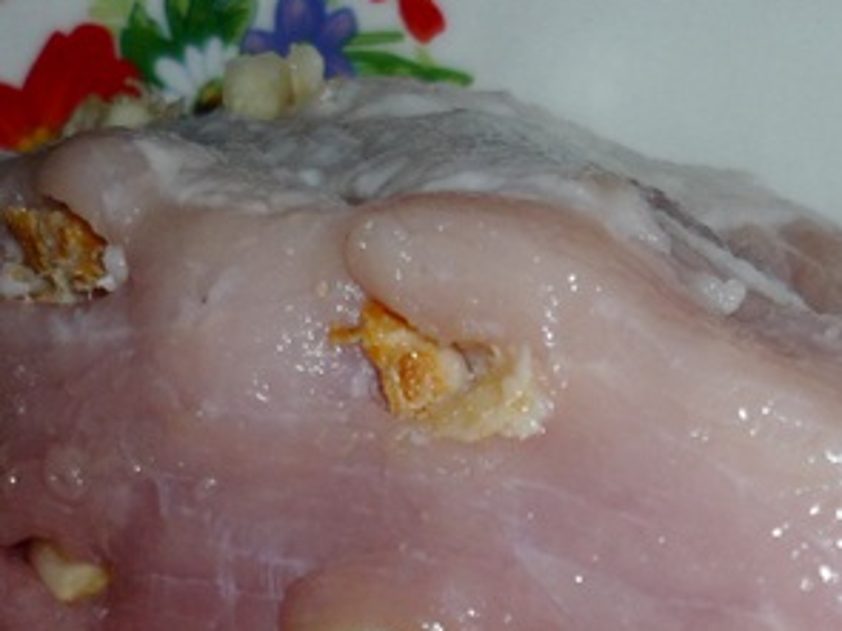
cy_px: 814
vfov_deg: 13.8
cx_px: 502
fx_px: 2504
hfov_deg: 19.1
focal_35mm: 103
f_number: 2.9
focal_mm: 6.3
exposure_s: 1/30
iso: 100
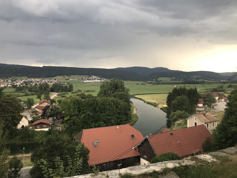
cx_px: 118
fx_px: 192
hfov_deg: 63.4
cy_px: 89
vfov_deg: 49.7
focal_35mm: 28
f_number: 1.8
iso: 20
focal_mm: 3.99
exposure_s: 1/121
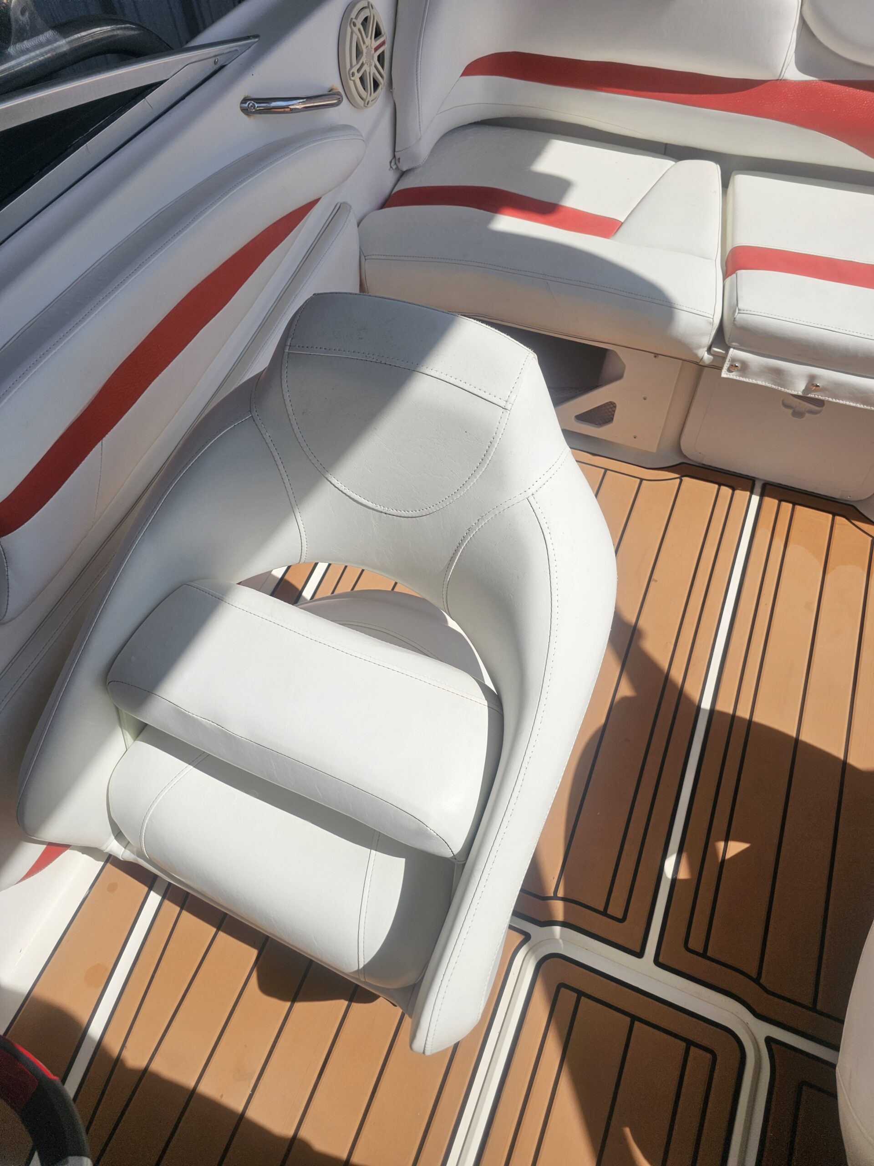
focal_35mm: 23
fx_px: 774
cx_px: 437
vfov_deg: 73.9
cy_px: 583
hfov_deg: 58.9
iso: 10
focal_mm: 6.3
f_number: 1.7
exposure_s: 1/1894
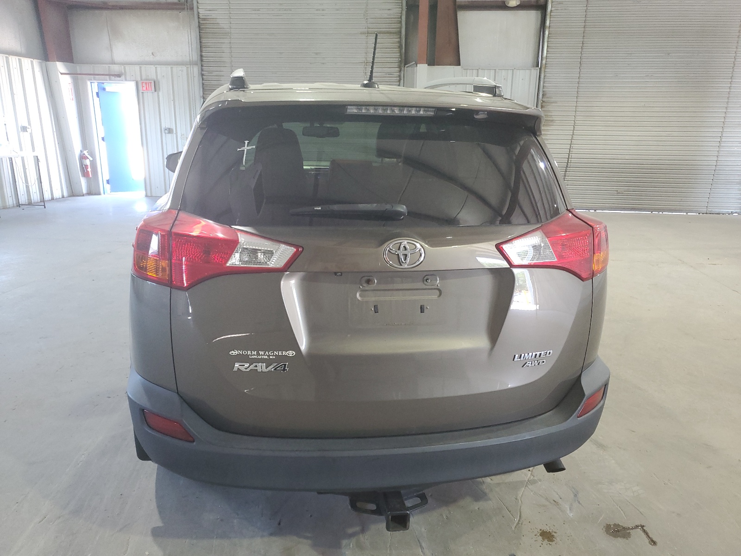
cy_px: 278
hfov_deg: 67.3
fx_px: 557
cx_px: 370
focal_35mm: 26
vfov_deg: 53.1
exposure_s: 1/60.2
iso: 140
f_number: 1.5
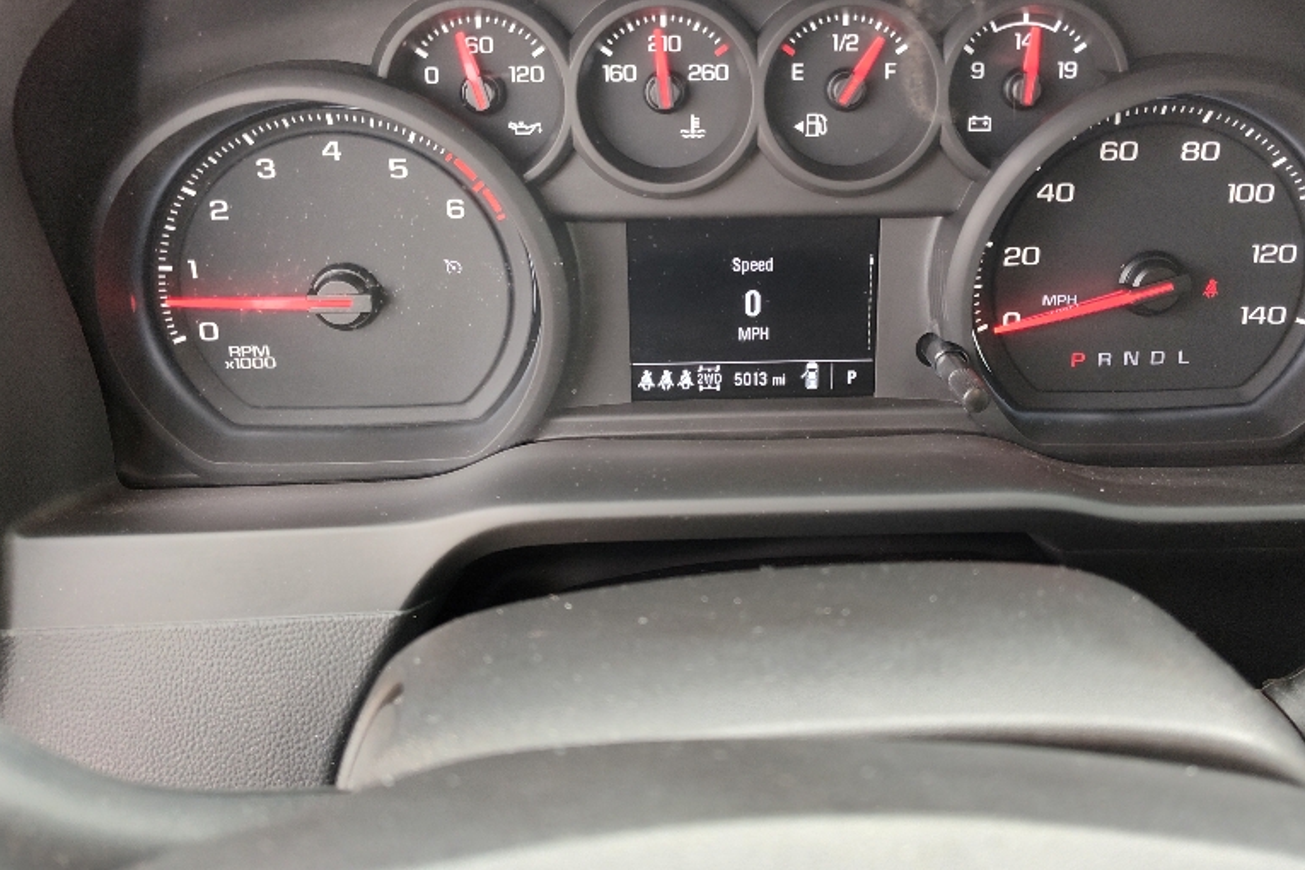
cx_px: 735
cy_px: 328
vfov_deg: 40.8
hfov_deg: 58.5
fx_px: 1160
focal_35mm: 32
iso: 366
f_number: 1.8
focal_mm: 5.56
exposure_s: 1/120
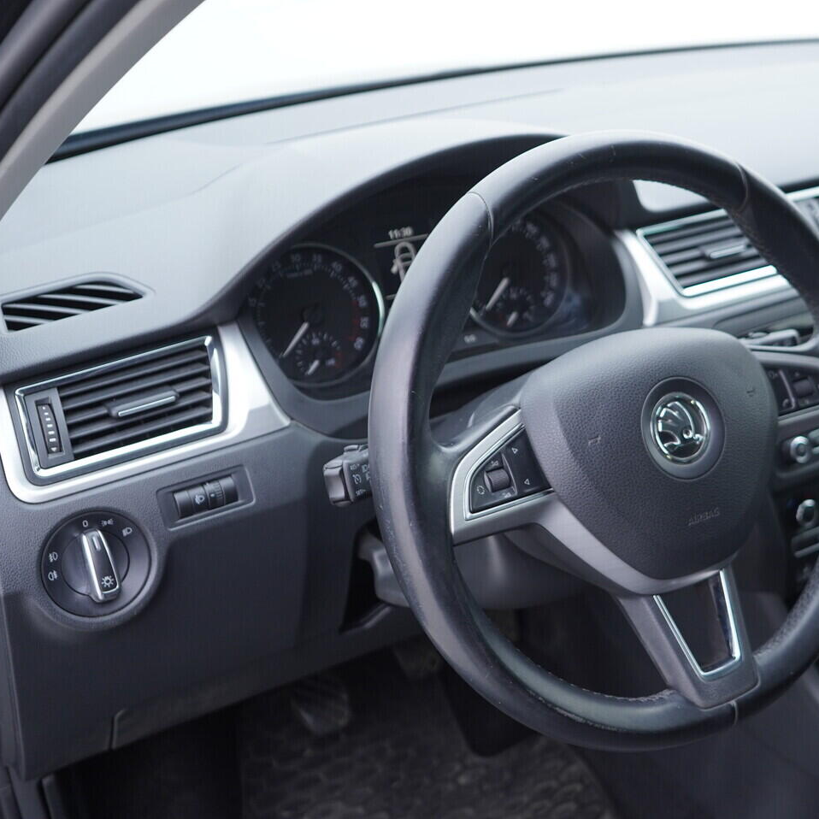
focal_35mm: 46
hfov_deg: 36.0
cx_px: 609
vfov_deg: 36.8
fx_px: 1231
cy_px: 410
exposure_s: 1/40
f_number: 2.8
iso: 200
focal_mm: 24
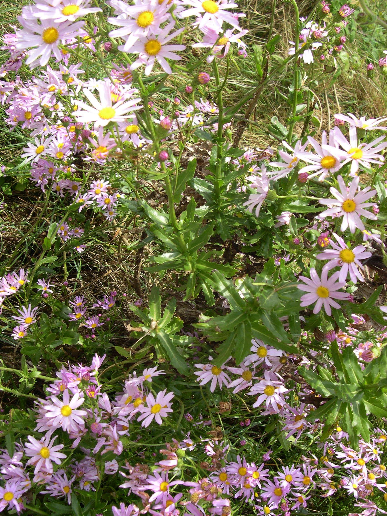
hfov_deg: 37.7
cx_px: 194
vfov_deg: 49.0
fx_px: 566
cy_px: 258
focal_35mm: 38
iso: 100
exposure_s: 1/126
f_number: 7.6
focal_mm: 8
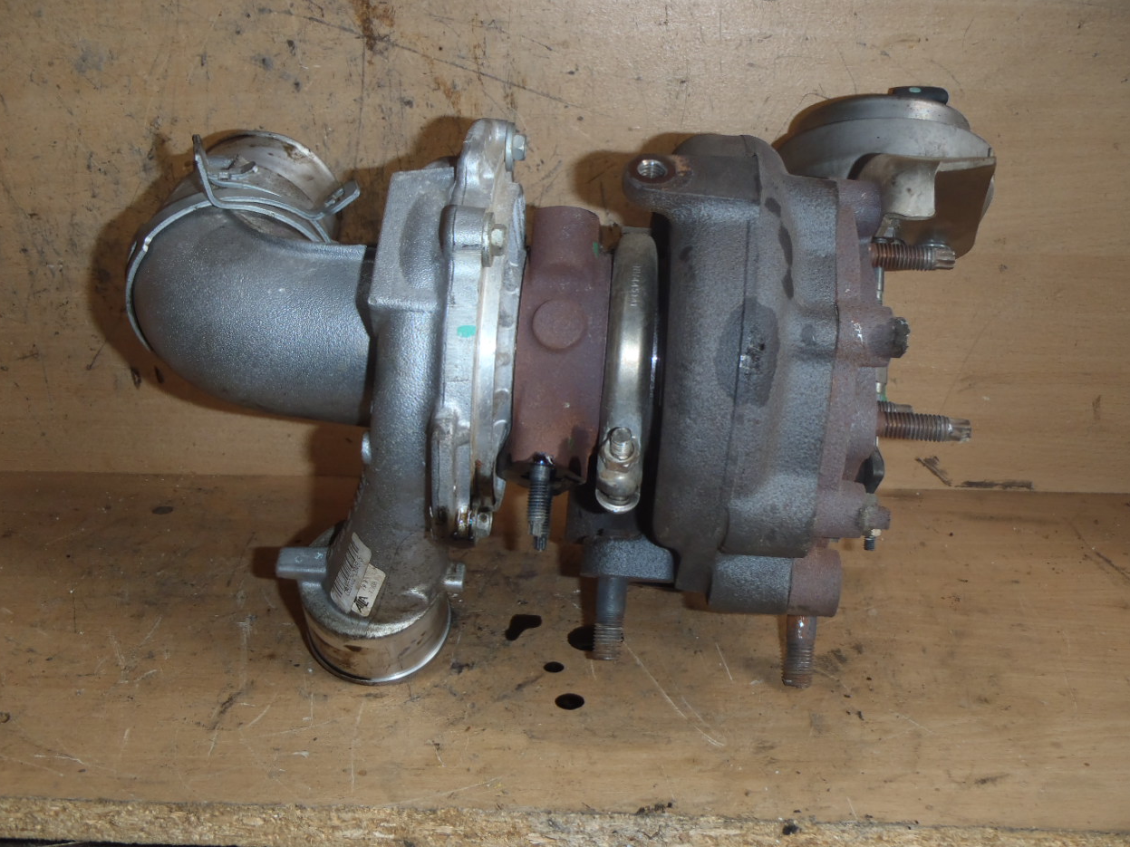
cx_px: 570
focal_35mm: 39
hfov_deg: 47.9
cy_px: 427
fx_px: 1273
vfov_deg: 36.8
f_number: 4.6
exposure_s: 1/40
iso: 100
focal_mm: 6.83
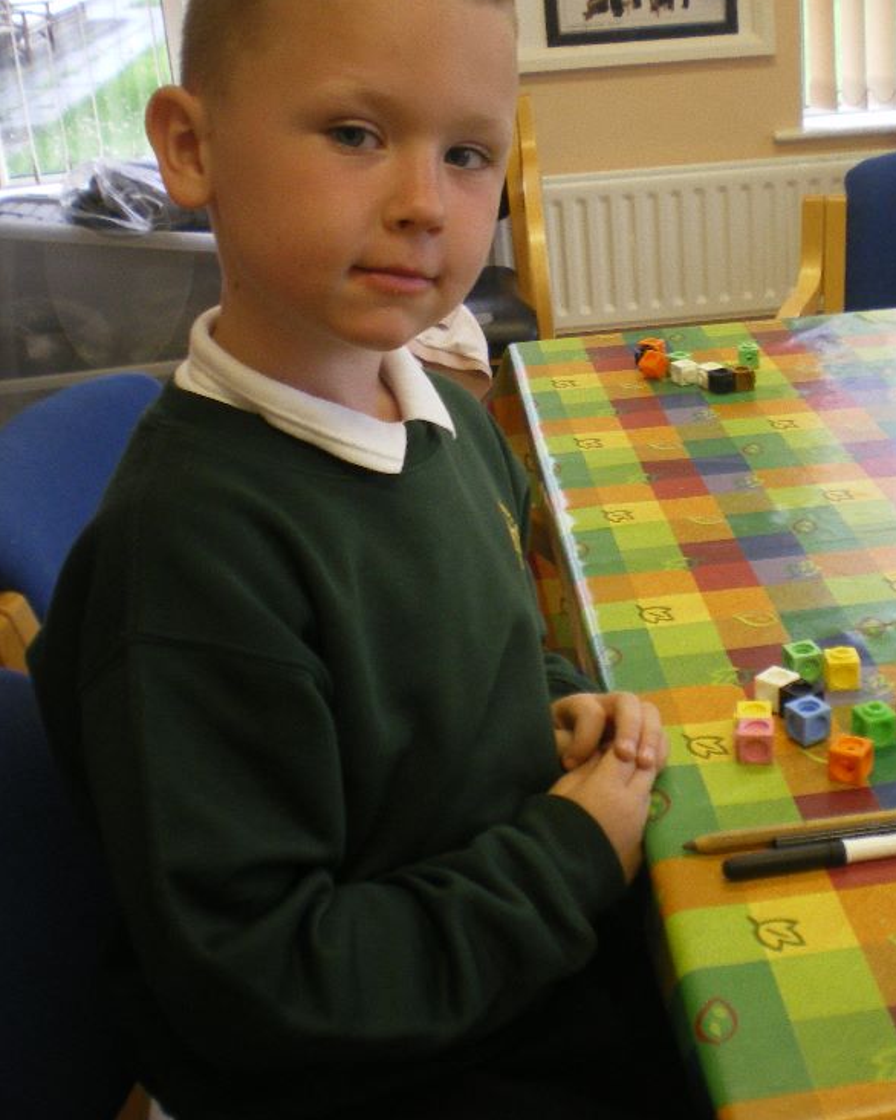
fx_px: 1559
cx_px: 625
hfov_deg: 31.7
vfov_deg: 39.6
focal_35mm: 47
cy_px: 560
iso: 200
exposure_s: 1/50
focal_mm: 6.3
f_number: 3.1
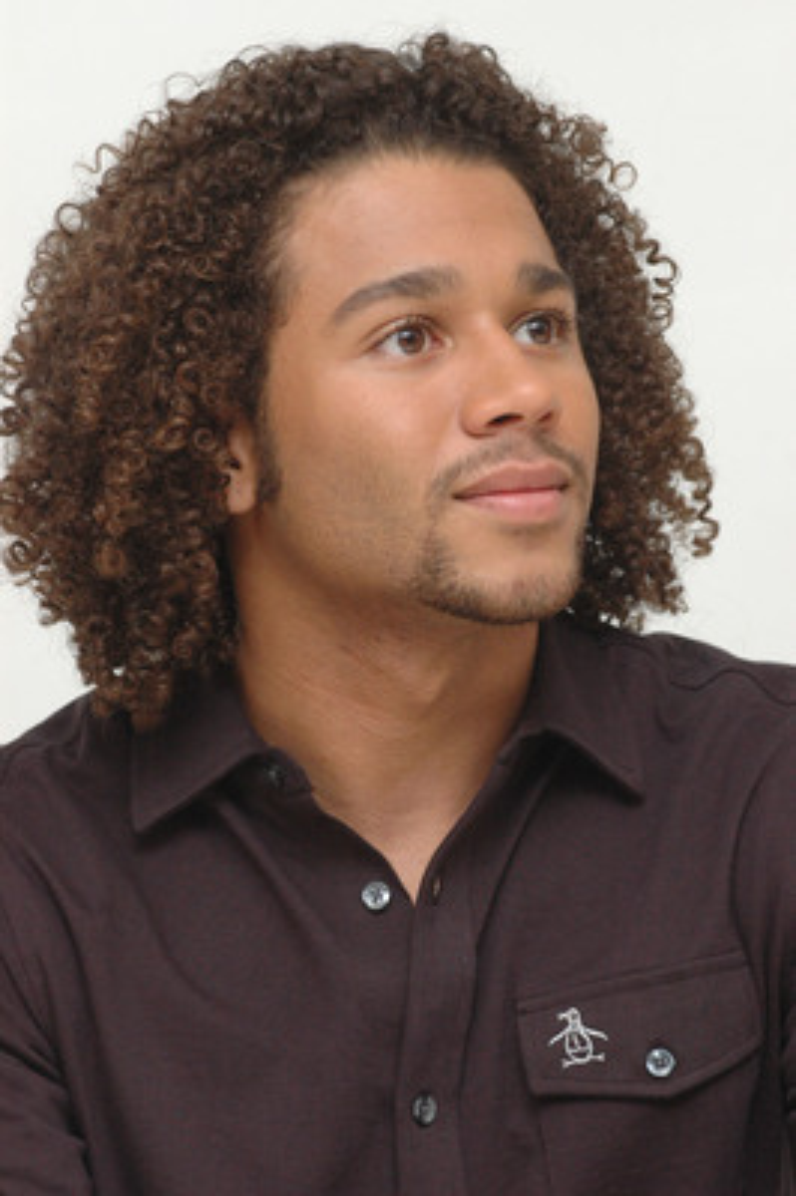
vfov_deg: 12.2
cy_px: 598
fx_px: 5581
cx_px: 398
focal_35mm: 168
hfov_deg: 8.2
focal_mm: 112
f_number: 8
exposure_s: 1/400
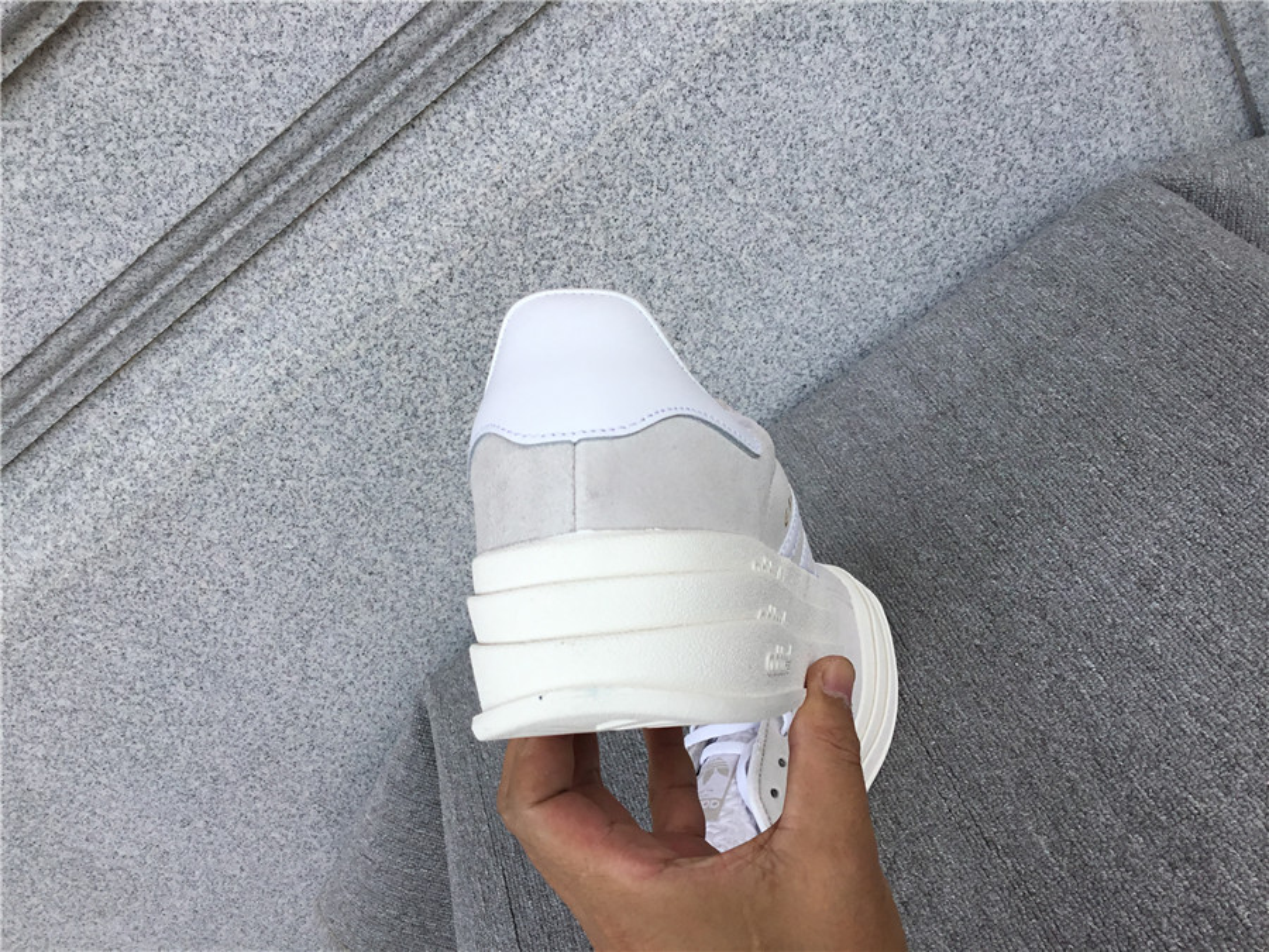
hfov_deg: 58.4
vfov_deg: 45.4
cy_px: 476
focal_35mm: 31
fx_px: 1136
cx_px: 634
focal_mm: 3.3
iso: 25
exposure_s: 1/448
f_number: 2.4
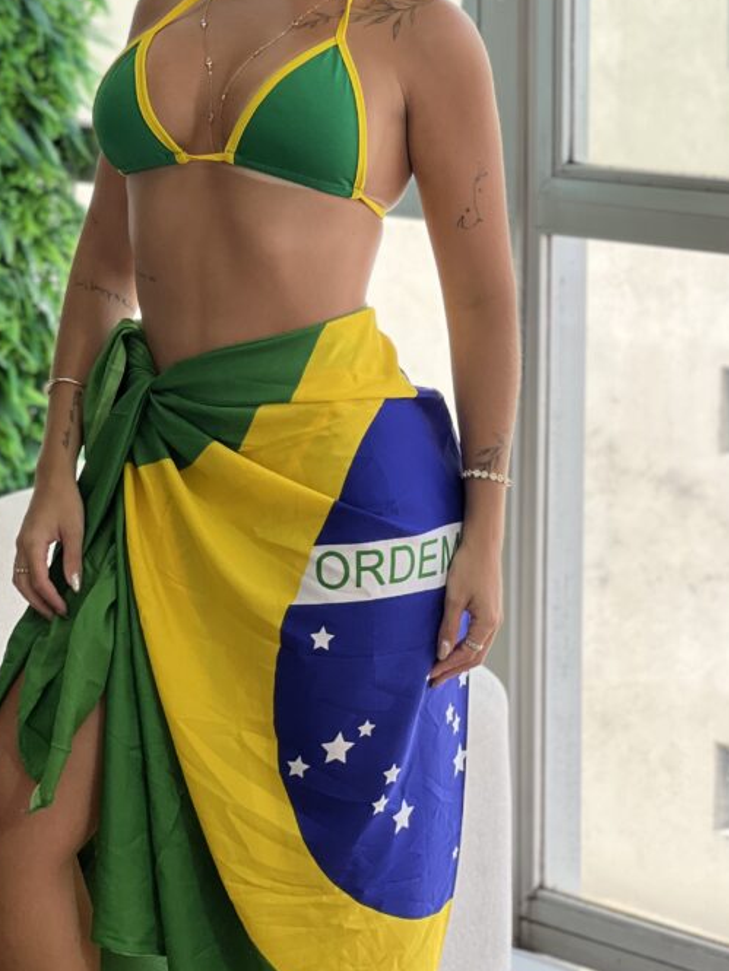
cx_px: 279
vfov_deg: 18.1
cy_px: 309
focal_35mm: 108
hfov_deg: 13.7
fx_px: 3032
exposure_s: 1/120
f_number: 2.8
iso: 50
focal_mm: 9
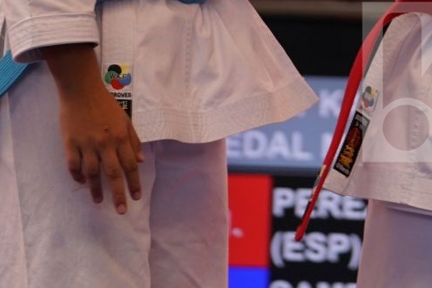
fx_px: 8687
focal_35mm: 724
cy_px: -230
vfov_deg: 1.9
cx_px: 444
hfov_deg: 2.8
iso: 500
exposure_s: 1/500
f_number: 2.8
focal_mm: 198
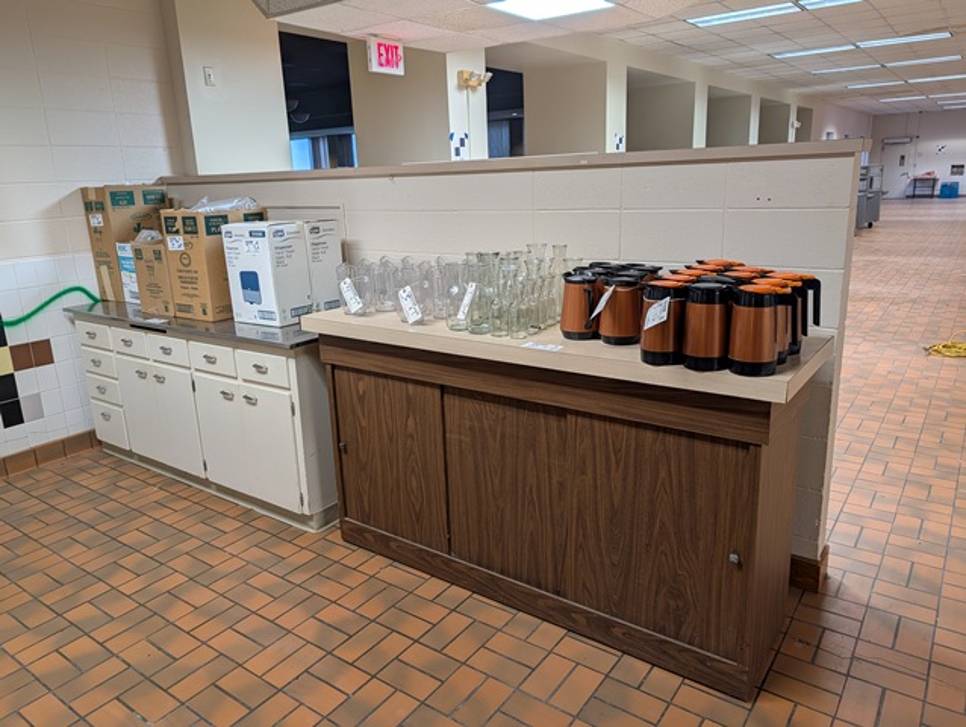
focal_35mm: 24
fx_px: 671
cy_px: 364
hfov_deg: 71.5
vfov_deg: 56.9
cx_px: 483
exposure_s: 1/33.5
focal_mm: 6.9
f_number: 1.68
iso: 30
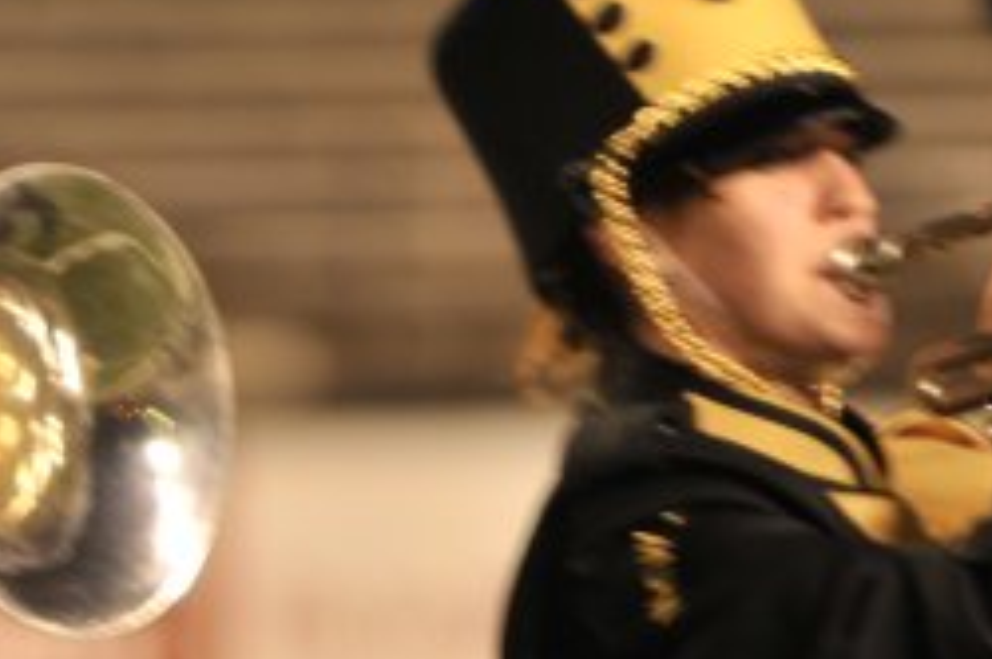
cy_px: 808
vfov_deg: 1.4
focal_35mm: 959
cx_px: -262
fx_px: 26391
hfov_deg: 2.2
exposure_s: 1/60
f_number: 2.8
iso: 280
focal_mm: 200
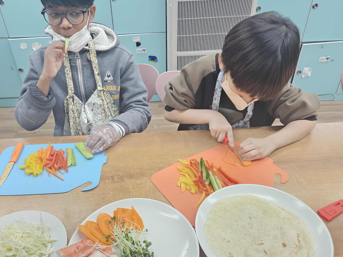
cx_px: 153
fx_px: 297
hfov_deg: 59.8
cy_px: 142
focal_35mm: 30
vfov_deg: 46.7
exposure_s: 1/120
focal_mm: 5.4
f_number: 1.8
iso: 250
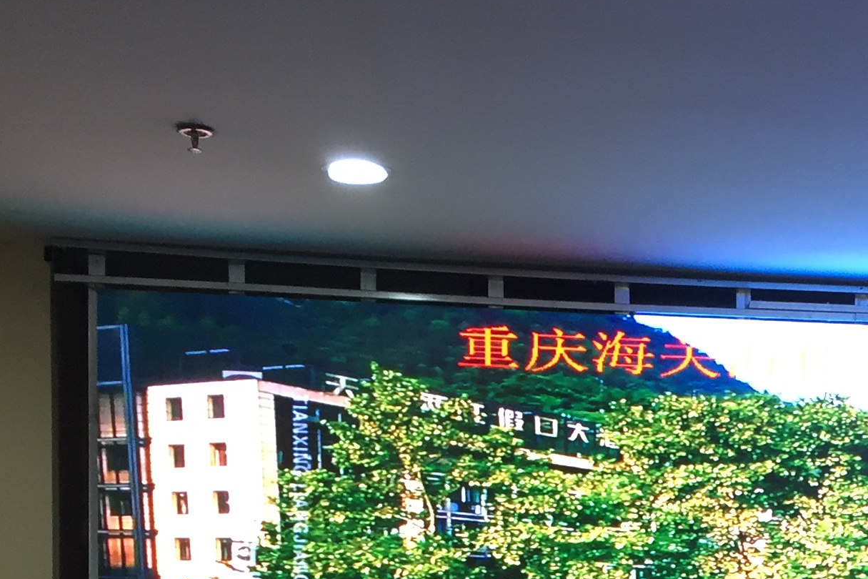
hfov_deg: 23.9
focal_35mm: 81
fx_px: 1953
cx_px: 891
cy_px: 776
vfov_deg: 15.9
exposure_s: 1/33
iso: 40
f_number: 2.2
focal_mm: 4.15
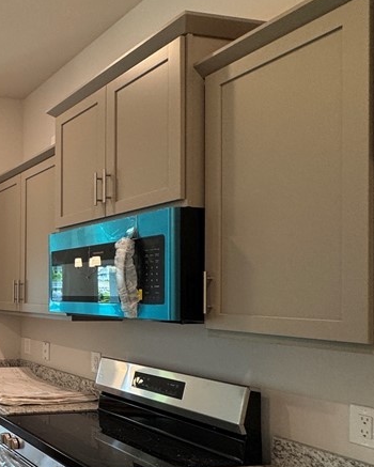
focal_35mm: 32
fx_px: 442
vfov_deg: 55.1
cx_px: -131
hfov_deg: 32.3
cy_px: 287
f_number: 2.2
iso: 200
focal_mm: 2.22
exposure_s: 1/120
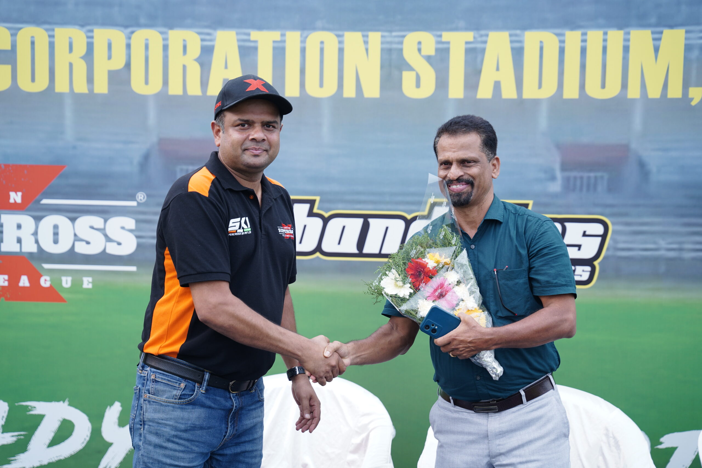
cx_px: 351
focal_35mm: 70
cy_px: 234
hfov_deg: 28.8
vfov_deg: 19.5
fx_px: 1365
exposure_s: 1/640
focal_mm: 70
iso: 200
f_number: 2.8
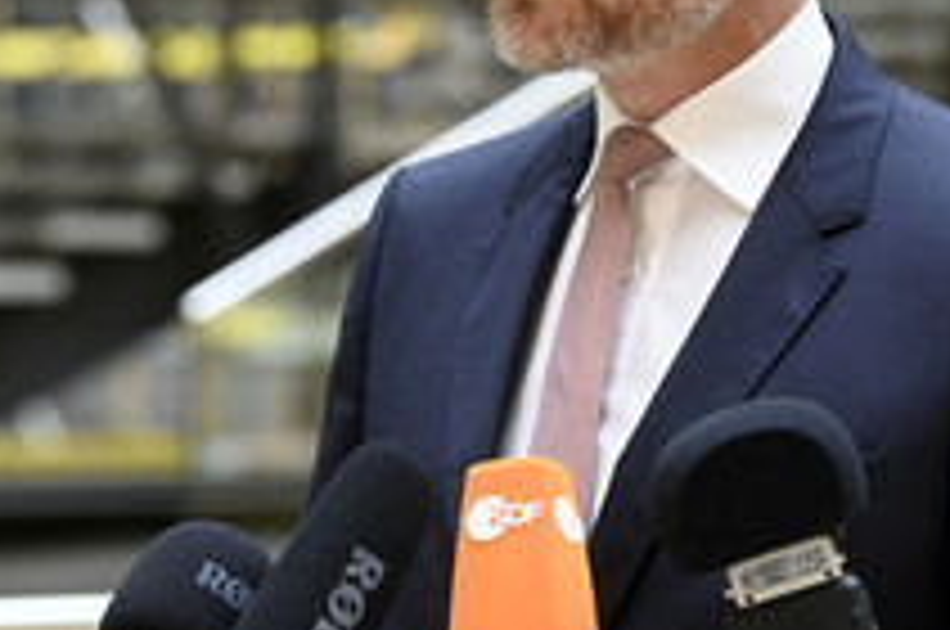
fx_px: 6772
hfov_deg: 8.0
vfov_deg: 5.3
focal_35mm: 257
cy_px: 148
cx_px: 714
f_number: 5
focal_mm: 120
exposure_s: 1/400
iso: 2000
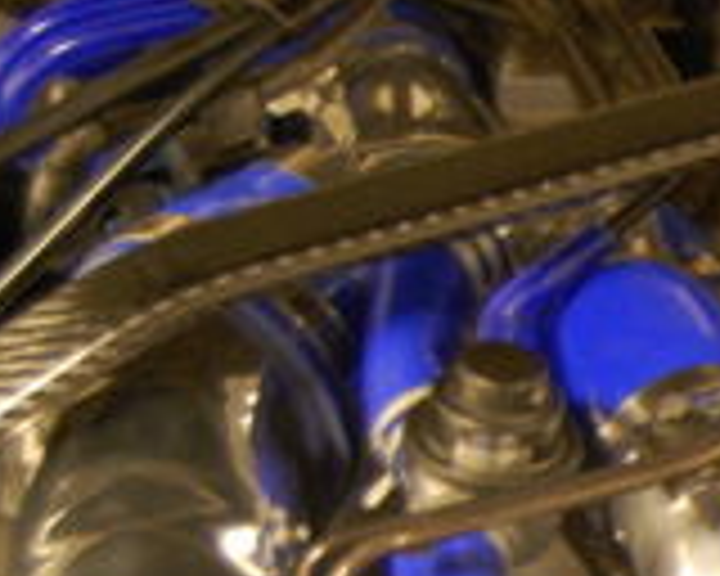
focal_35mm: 158
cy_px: 554
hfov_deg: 11.1
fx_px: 3367
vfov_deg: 9.7
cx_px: 1413
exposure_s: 1/8
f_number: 4.2
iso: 900
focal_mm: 28
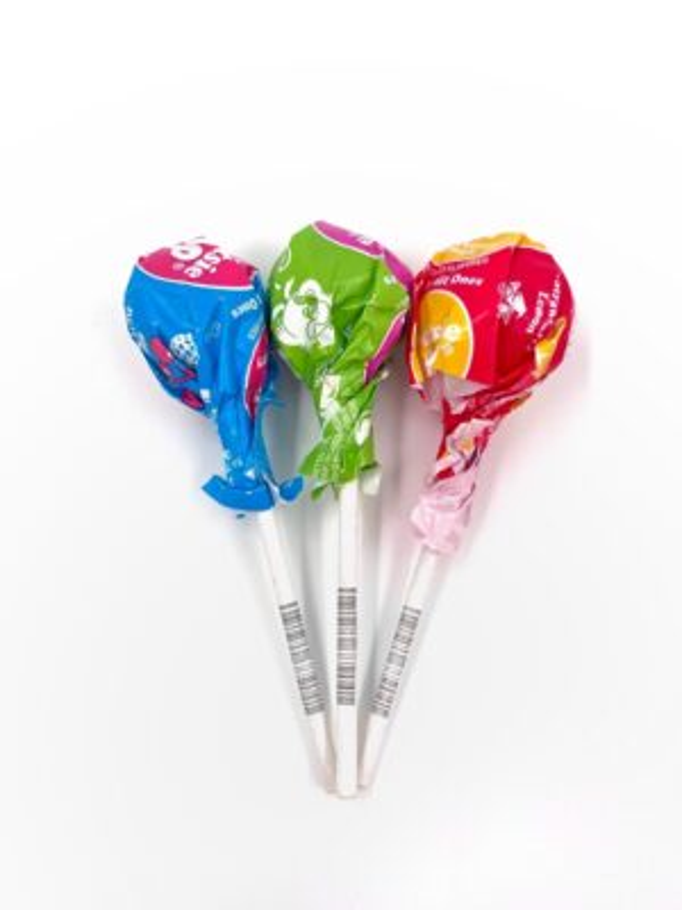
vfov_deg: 67.3
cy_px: 455
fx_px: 683
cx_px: 341
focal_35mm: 26
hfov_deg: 53.1
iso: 50
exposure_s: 1/751
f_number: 1.6
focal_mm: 5.1
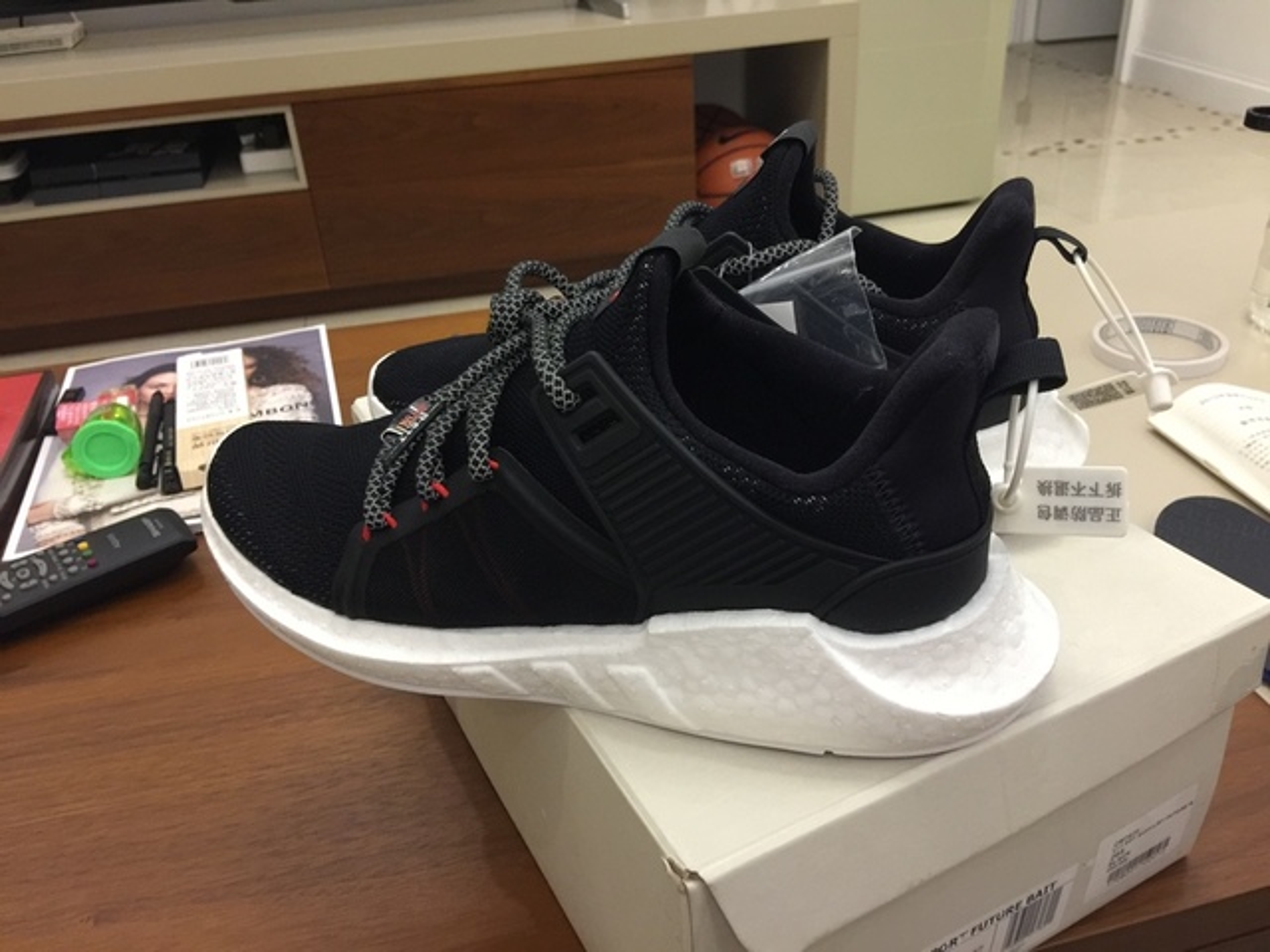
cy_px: 476
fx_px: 1064
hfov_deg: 61.7
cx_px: 635
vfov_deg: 48.2
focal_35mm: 29
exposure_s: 1/17
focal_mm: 4.15
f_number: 2.2
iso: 160
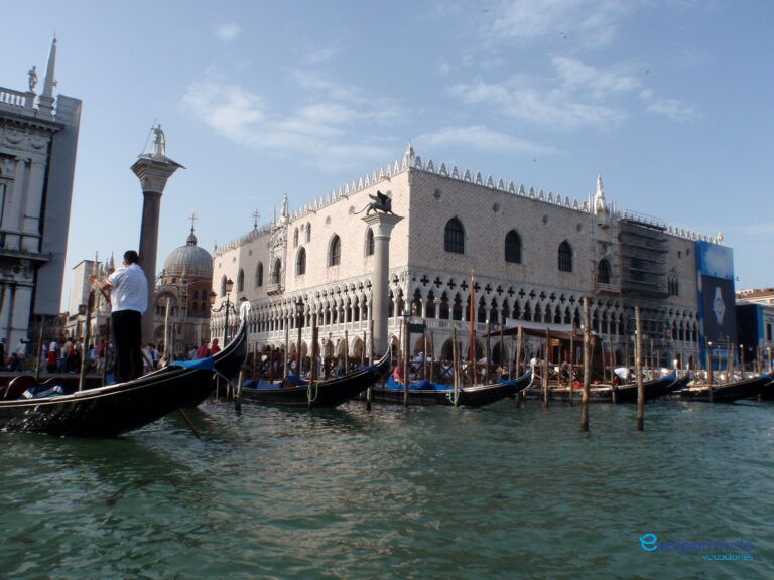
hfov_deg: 63.4
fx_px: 626
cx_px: 387
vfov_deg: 49.7
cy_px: 290
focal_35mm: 28
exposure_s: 1/320
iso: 64
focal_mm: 5
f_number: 5
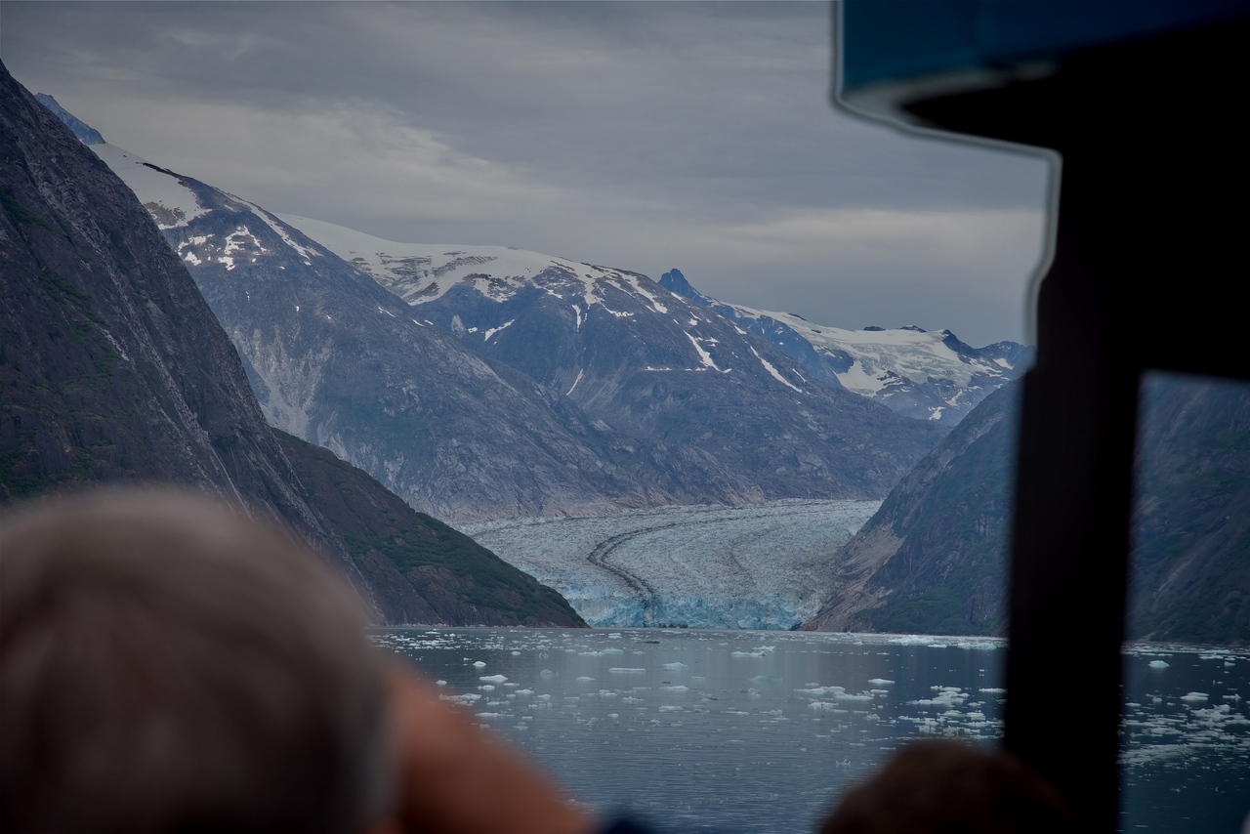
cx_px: 625
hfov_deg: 17.1
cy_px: 417
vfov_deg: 11.4
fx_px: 4167
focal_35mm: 120
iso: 100
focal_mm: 120
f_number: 8
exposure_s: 1/250
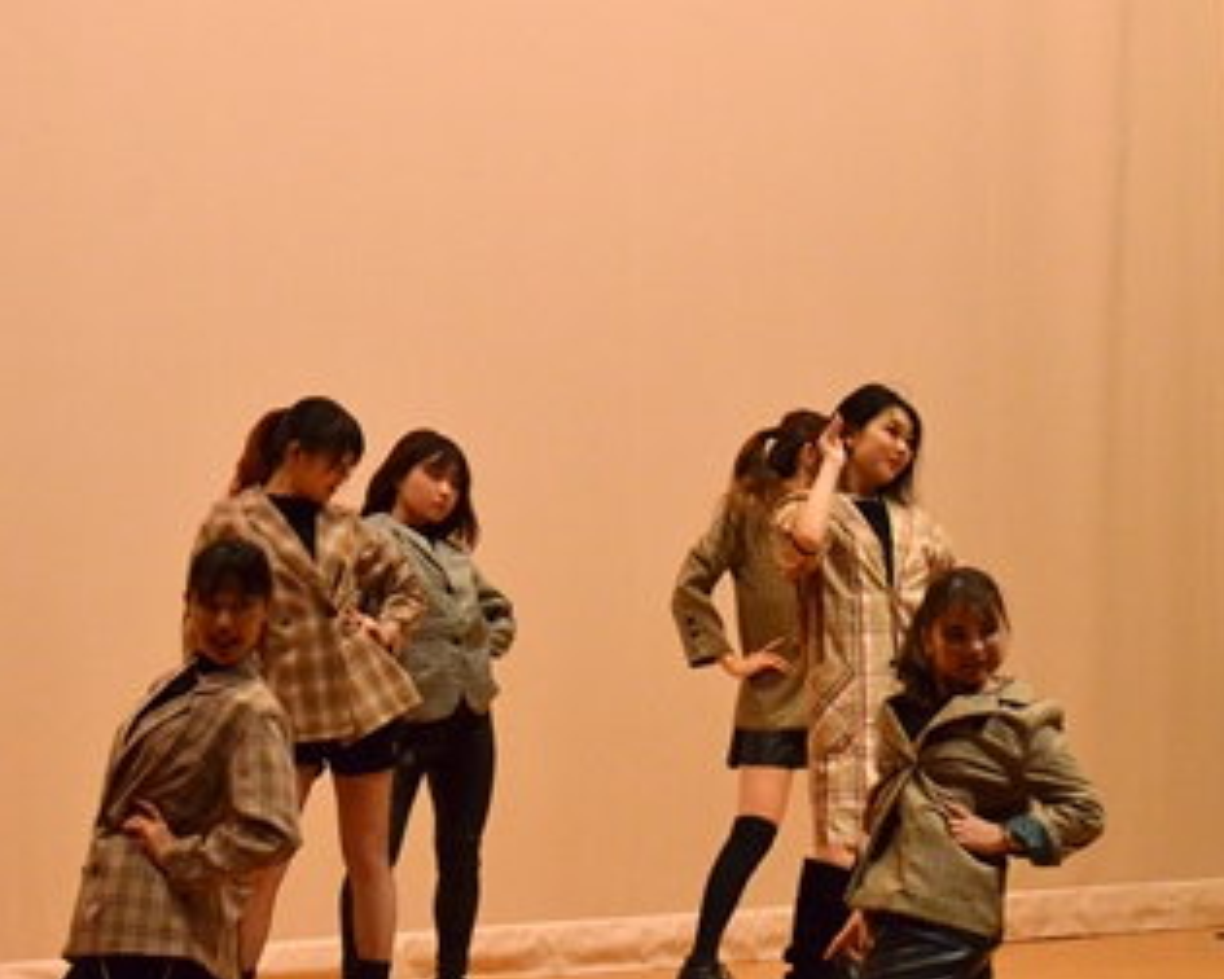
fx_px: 4528
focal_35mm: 125
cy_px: 546
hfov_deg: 15.4
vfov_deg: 12.3
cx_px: 773
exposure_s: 1/400
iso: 3200
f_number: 5.6
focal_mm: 56
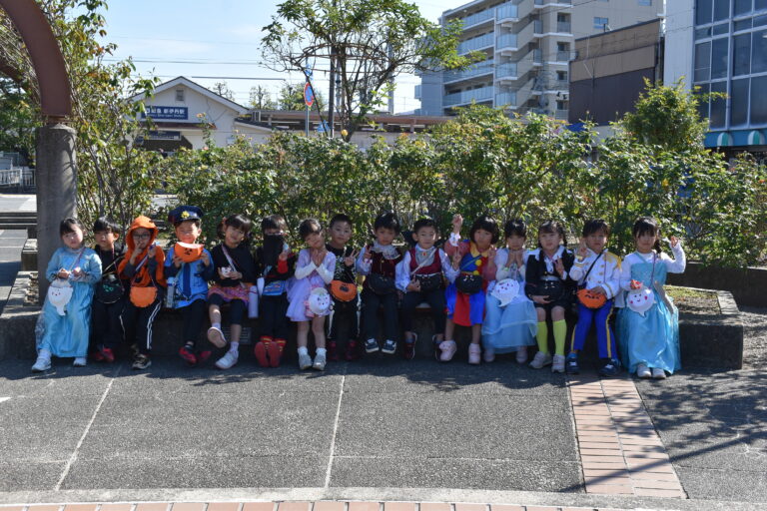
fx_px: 863
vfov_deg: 33.0
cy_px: 256
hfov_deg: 47.9
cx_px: 384
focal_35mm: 40
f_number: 9
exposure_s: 1/320
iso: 200
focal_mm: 27
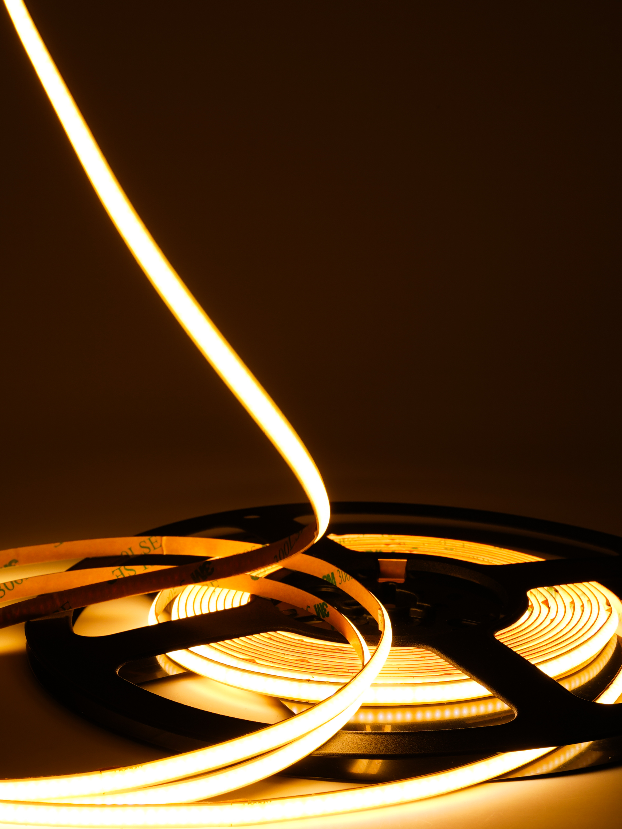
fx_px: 1868
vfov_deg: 24.9
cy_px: 523
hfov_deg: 18.8
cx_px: 167
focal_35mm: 78
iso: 64
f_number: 16
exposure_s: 1/25
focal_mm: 42
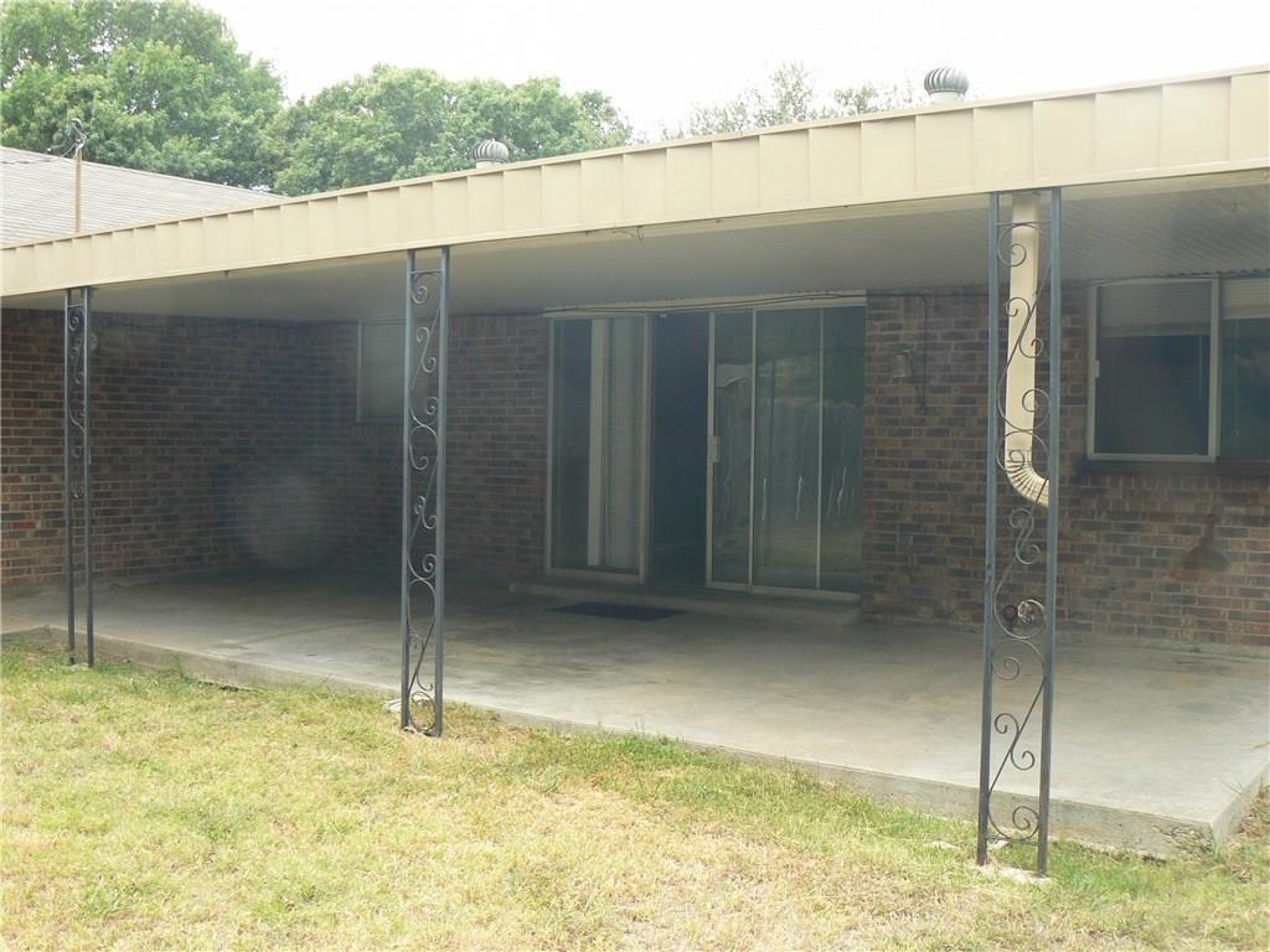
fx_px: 1321
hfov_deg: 51.4
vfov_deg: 39.7
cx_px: 635
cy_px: 476
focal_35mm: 36
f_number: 4
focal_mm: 6
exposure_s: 1/125
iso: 80
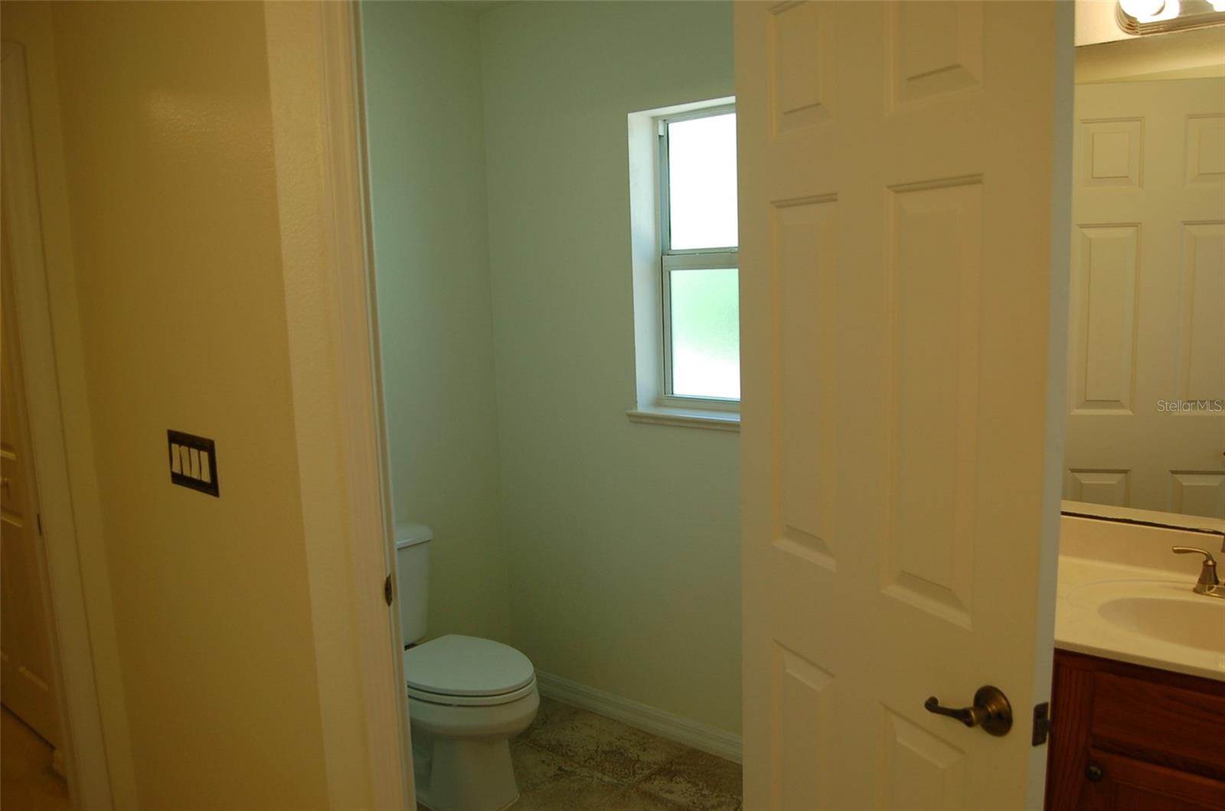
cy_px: 406
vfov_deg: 47.7
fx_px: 917
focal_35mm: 27
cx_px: 612
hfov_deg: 67.5
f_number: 4.5
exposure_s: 1/80
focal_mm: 18
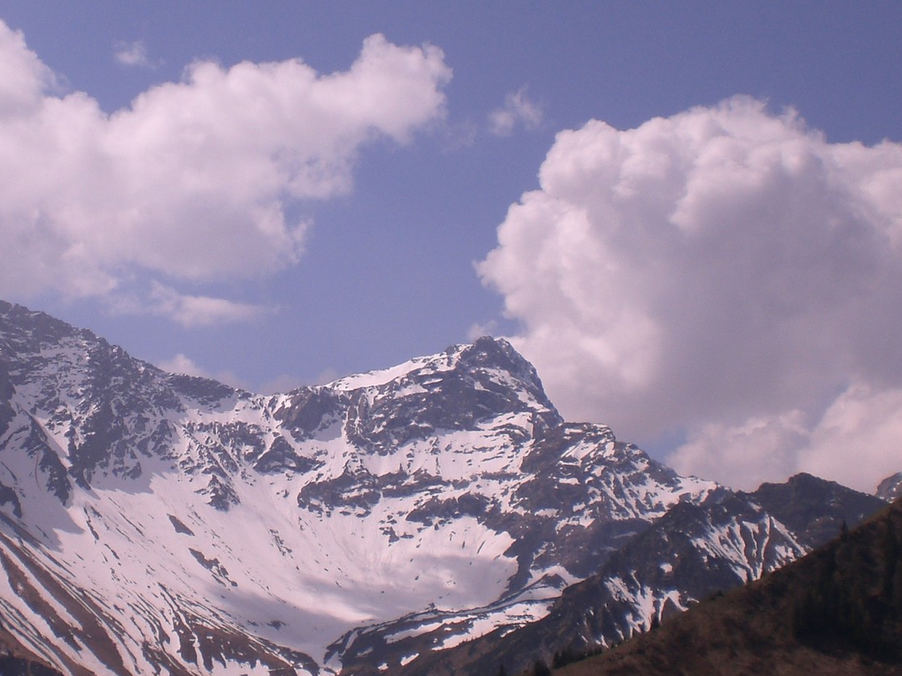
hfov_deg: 26.6
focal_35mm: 72
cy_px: 338
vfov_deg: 20.4
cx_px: 190
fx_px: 1876
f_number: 4.4
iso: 50
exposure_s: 1/1600
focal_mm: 6.3
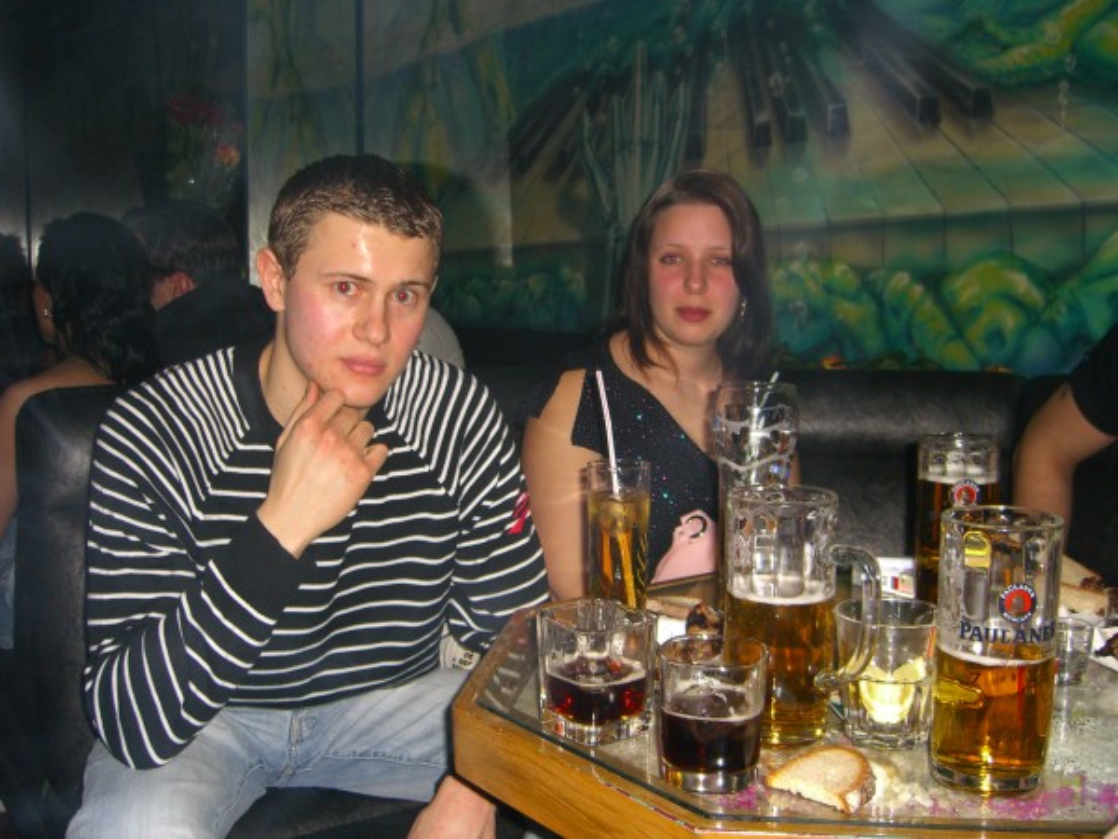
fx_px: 1227
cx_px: 559
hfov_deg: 49.0
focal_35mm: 38
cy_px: 420
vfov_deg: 37.7
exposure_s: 1/60
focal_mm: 7.9
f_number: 2.8
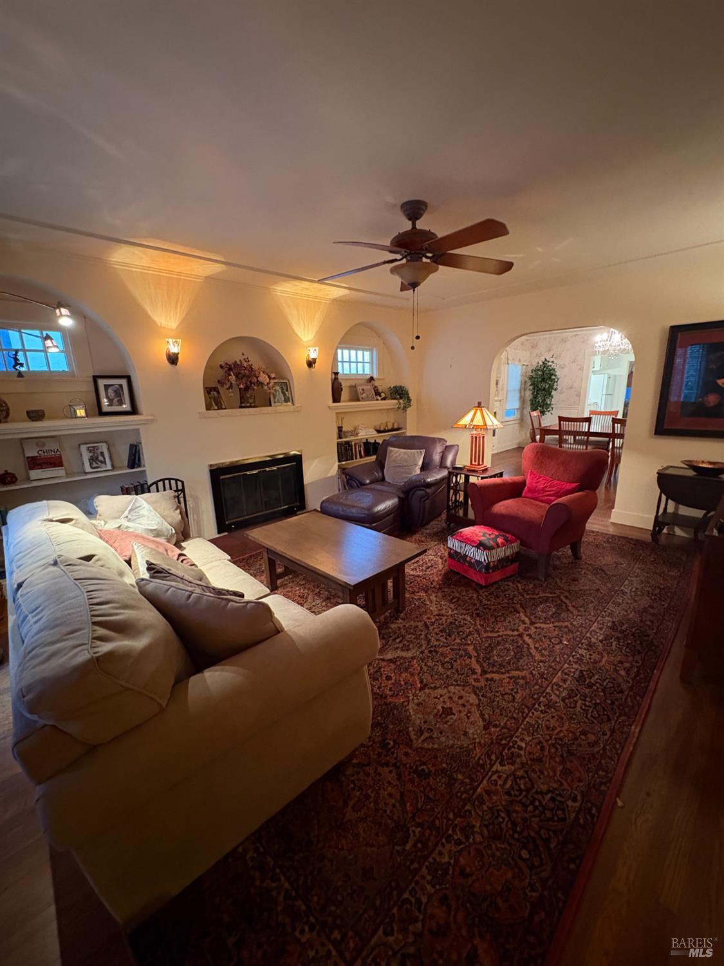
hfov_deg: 85.7
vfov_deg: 102.1
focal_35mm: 14
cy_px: 483
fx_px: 390
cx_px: 362
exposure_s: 1/30
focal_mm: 2.22
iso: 1000
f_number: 2.2
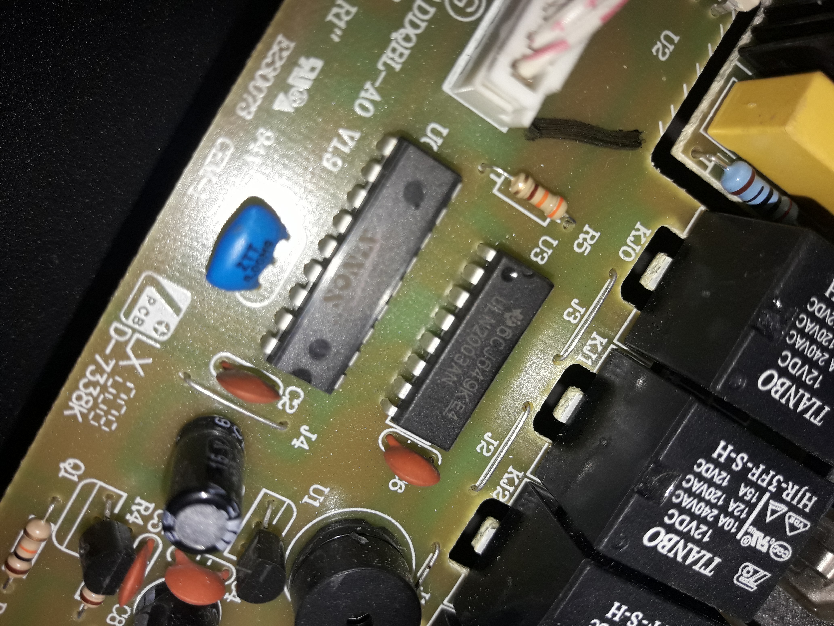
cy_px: 313
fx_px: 675
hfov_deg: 63.4
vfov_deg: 49.7
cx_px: 417
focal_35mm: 28
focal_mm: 3.7
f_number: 1.9
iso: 40
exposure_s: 1/731
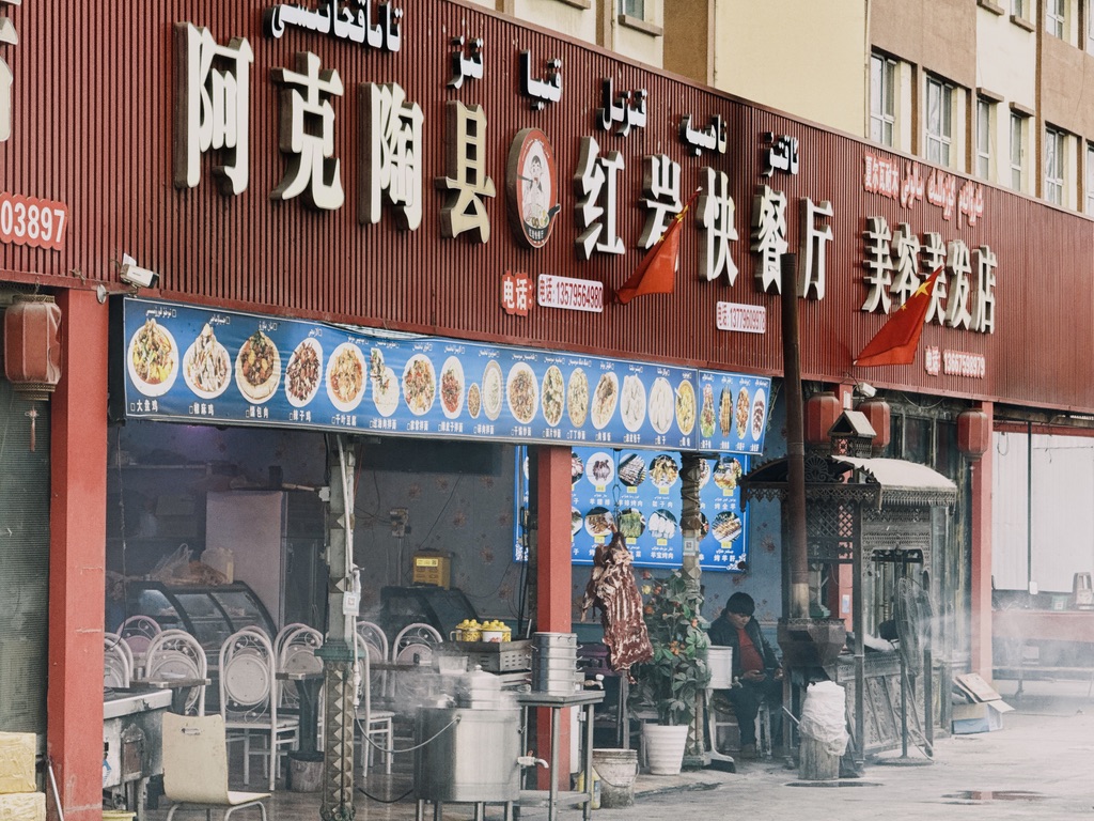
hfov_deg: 16.4
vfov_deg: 12.3
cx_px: 547
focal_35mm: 120
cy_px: 410
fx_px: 3792
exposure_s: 1/121
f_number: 2.8
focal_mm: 15.66
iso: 40
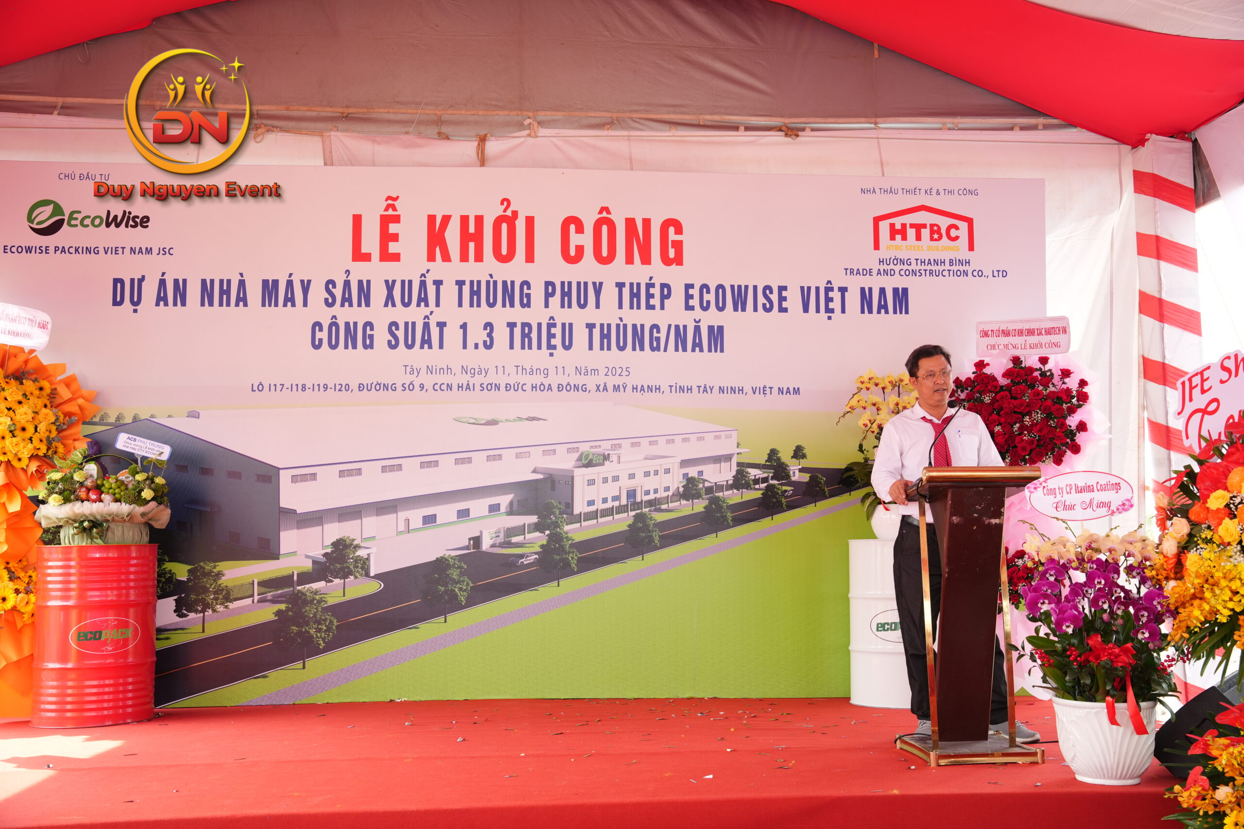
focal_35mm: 39
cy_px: 414
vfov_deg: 34.2
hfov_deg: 49.6
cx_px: 622
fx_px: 1348
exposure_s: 1/200
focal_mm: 39
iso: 400
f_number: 5
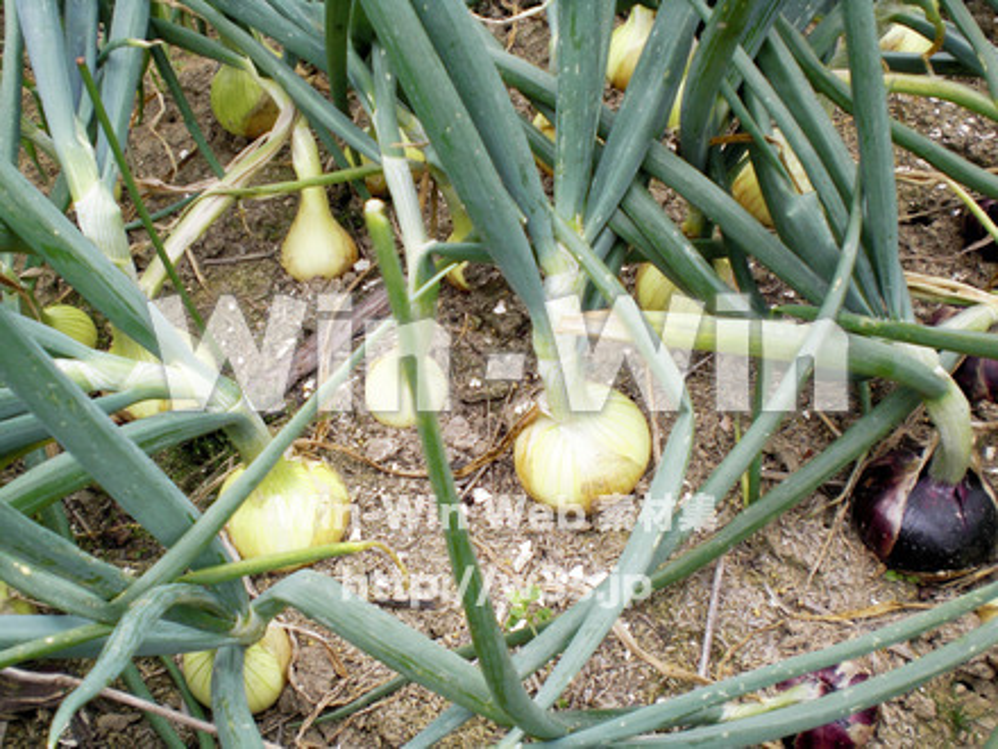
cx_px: 499
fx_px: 1096
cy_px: 374
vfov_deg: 37.7
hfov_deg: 49.0
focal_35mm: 38
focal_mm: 6.3
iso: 64
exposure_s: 1/80
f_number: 3.1
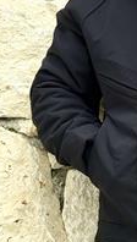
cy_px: 99
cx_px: 208
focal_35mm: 123
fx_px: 791
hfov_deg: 9.6
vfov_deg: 17.4
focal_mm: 6.76
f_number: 1.78
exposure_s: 1/1429
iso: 80
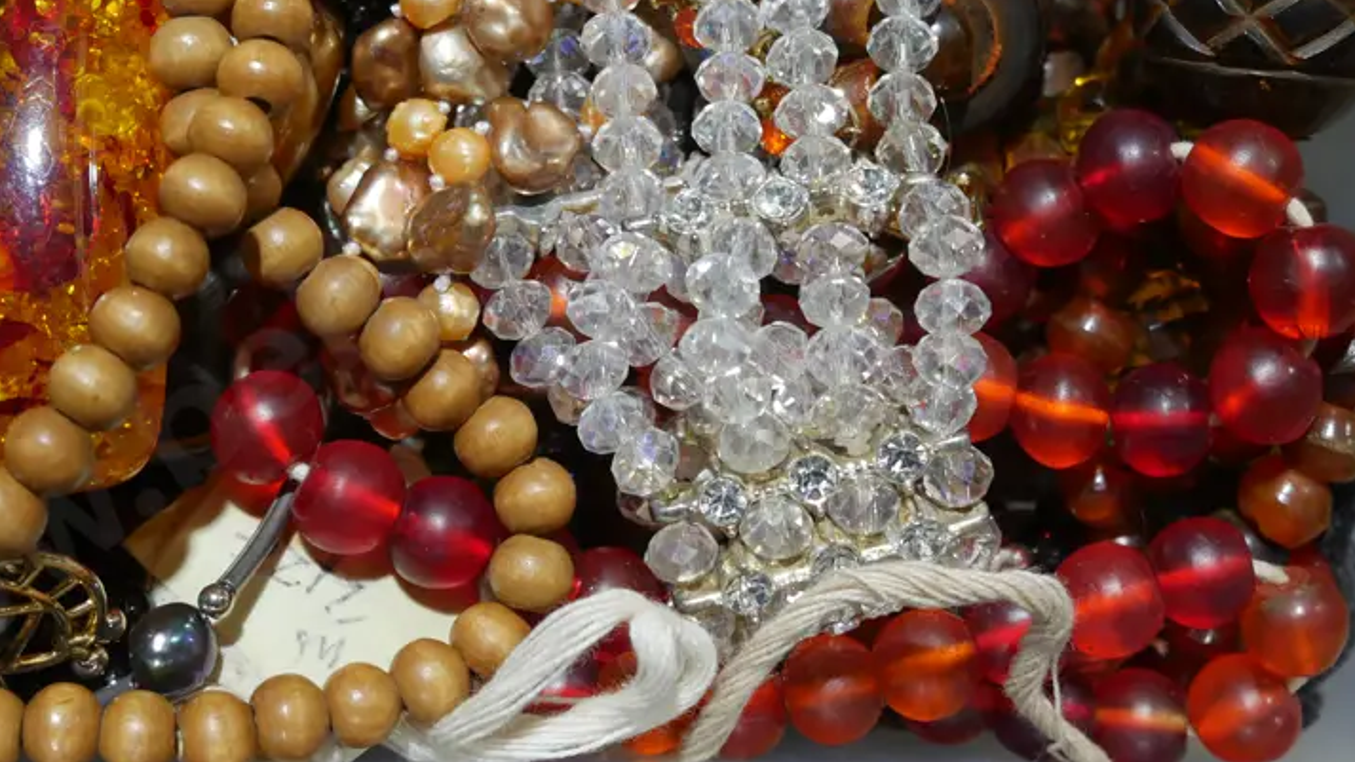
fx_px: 2587
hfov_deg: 29.3
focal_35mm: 72
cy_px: 143
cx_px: 576
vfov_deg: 16.6
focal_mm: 23
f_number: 5.1
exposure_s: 1/60
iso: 500
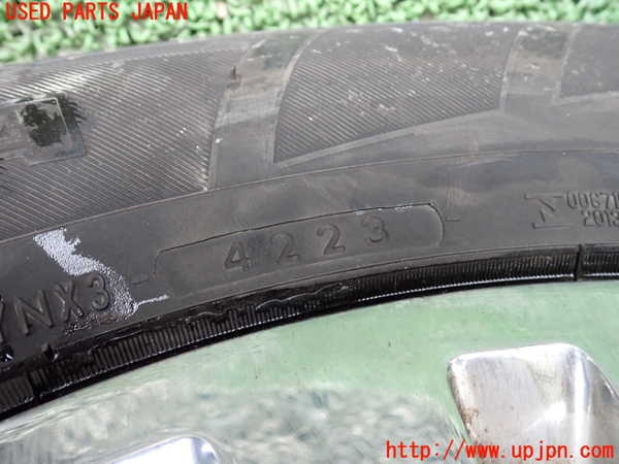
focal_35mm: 30
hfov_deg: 60.0
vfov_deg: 46.8
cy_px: 232
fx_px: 536
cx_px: 310
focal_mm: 5.4
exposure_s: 1/50
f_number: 2.3
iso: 200
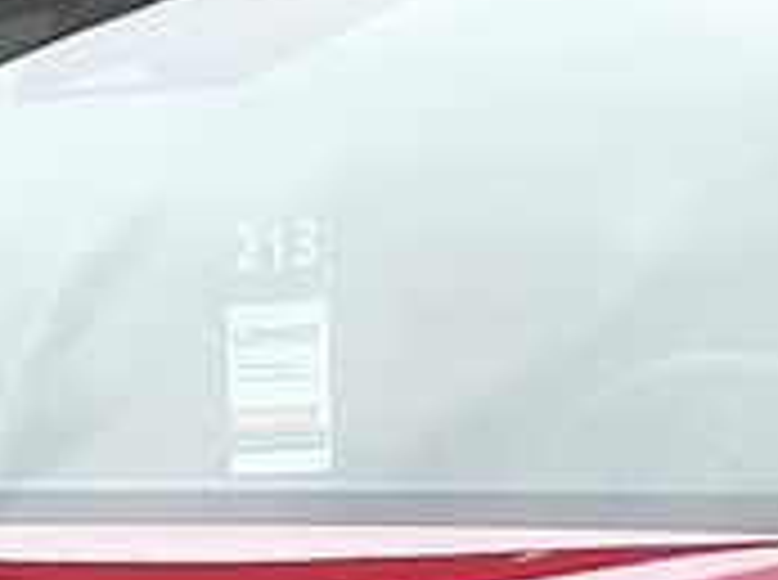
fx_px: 3589
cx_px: -85
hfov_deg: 12.2
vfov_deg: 8.6
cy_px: 1268
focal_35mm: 160
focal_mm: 7.01
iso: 73
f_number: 1.69
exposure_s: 1/100
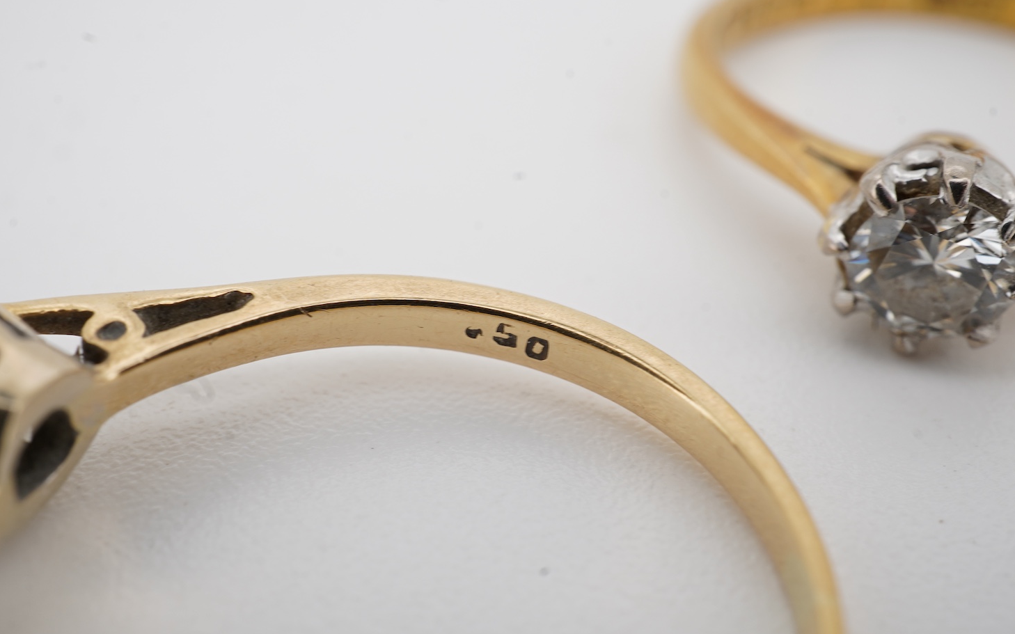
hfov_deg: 43.5
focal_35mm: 46
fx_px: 1272
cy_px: 315
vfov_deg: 28.0
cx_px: 508
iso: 200
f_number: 22
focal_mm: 30
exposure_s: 1/125
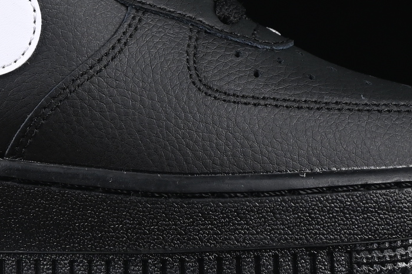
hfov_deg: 6.9
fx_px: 3409
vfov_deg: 4.6
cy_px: -52
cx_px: 6
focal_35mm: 298
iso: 160
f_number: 6.3
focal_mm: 50
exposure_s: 1/60
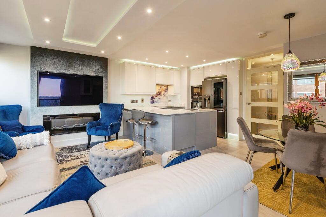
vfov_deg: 73.8
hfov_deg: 96.7
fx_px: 145
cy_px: 108
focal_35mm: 16
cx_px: 163
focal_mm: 16
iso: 320
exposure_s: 1/15
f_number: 8
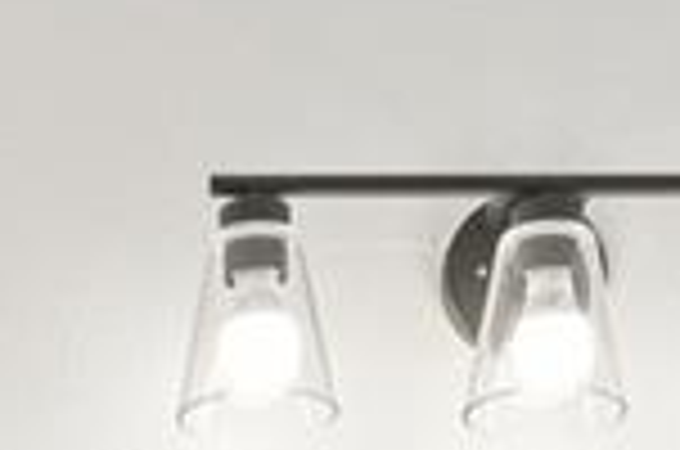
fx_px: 2628
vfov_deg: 8.5
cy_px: 1267
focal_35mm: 139
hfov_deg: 14.5
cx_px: -18
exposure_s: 1/80
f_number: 8
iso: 400
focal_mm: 20.5
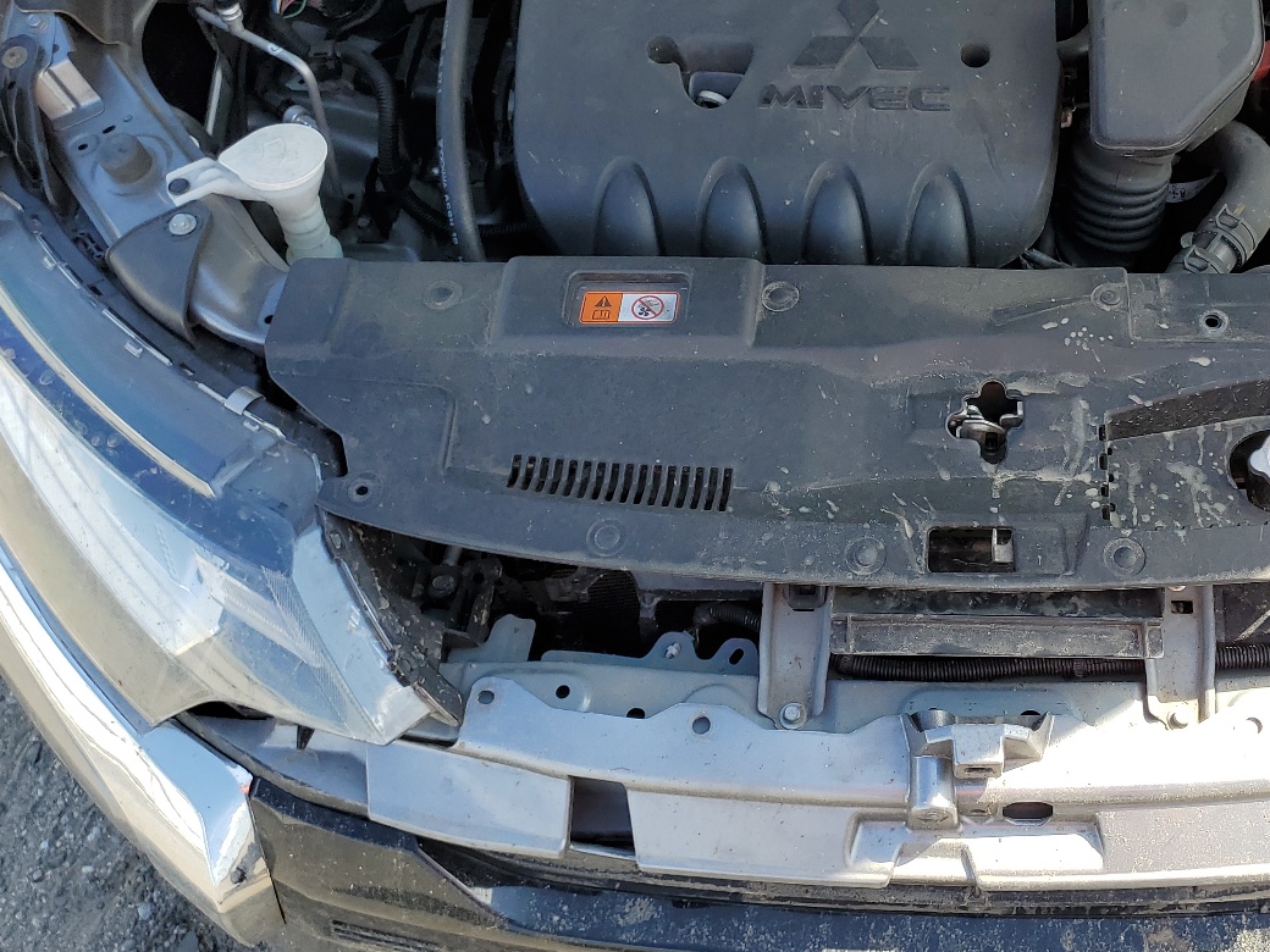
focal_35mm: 40
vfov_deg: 35.3
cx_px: 952
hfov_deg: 45.2
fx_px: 1468
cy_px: 265
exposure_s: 1/769
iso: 50
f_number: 1.5
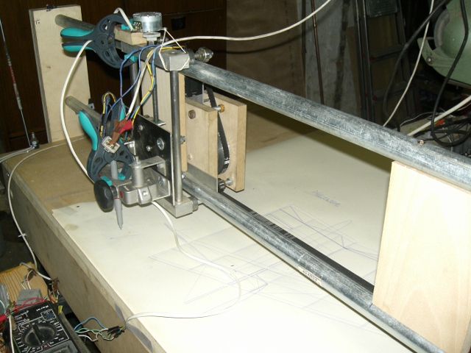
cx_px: 236
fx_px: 517
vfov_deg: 37.7
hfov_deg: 49.0
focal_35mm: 38
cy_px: 176
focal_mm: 6.3
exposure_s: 1/60
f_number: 3.1
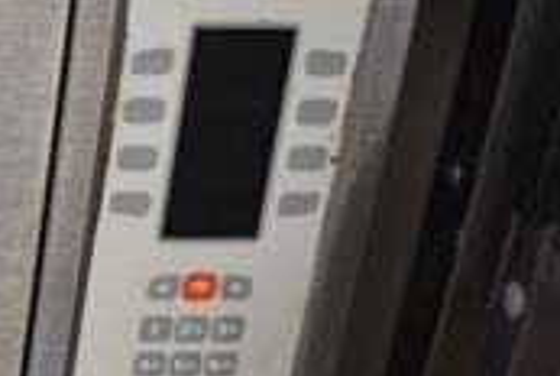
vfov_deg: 14.5
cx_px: -418
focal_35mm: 95
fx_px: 1480
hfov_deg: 17.7
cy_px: 217
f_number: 3.5
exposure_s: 1/125
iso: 1100
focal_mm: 18
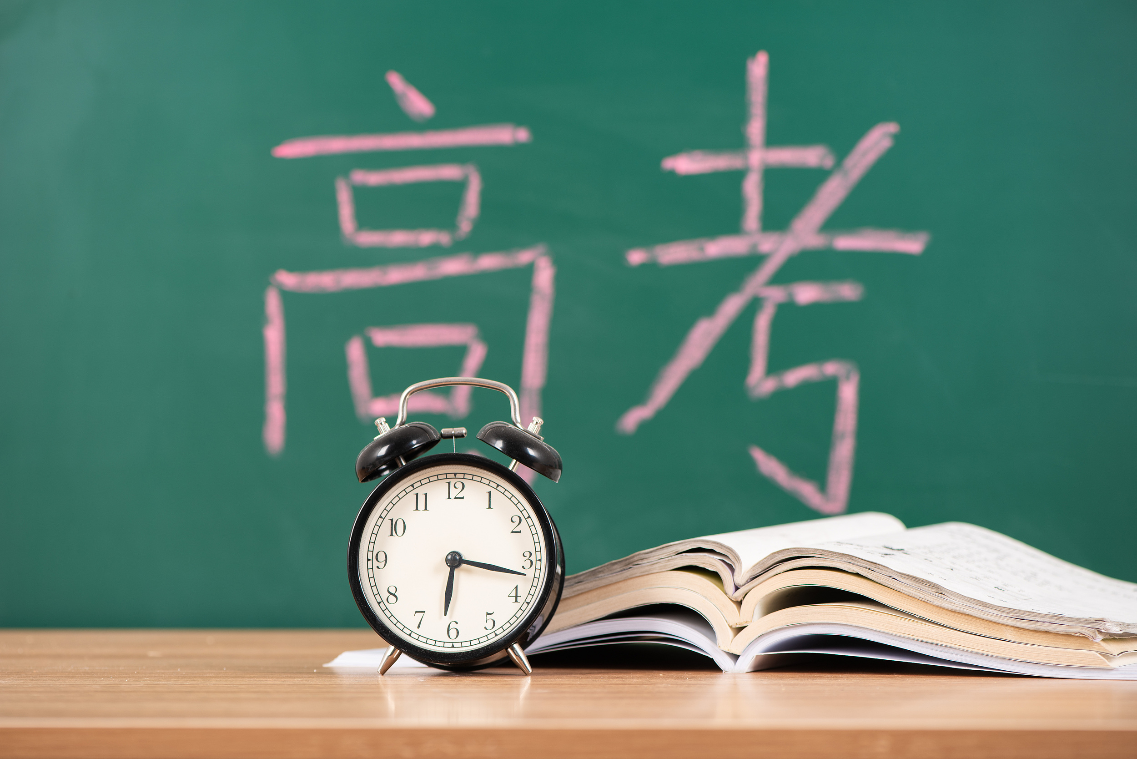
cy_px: 380
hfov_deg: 19.5
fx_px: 3317
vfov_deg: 13.0
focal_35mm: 105
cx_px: 568
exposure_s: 1/125
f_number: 7.1
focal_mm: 105
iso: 64
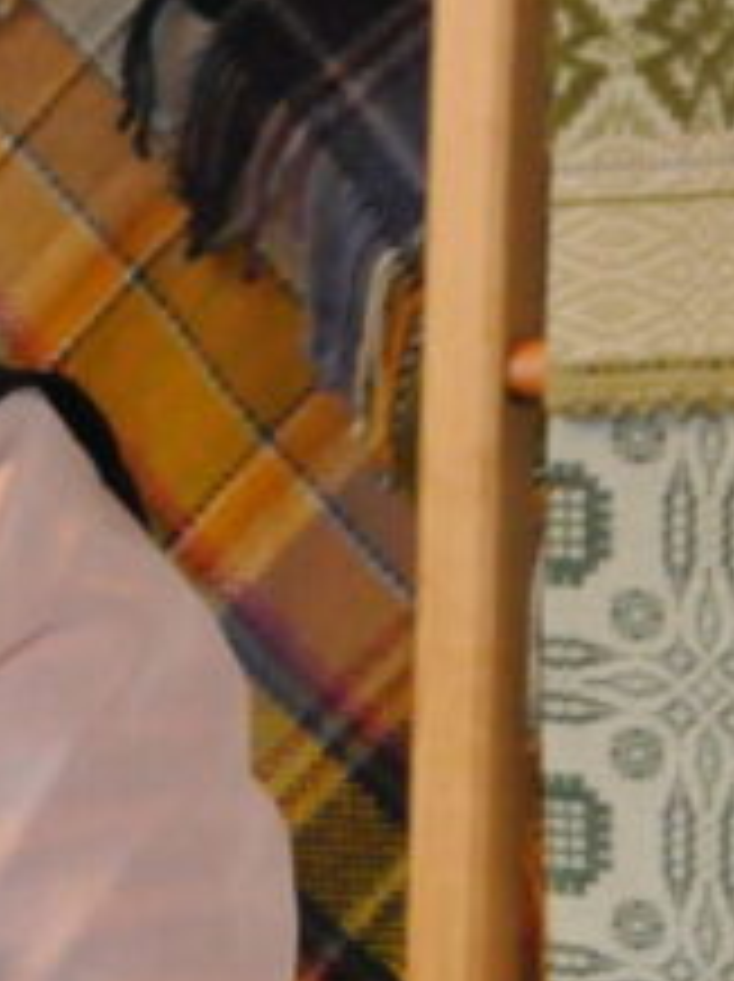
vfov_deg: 9.7
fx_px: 5751
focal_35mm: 203
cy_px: 765
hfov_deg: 6.8
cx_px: -1238
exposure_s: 1/60
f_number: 7.1
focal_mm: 30
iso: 3200
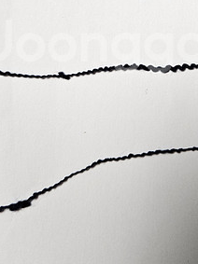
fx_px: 466
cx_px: 155
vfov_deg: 30.8
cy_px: 47
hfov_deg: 23.7
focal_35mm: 61
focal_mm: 5.4
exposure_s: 1/120
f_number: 1.8
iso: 100
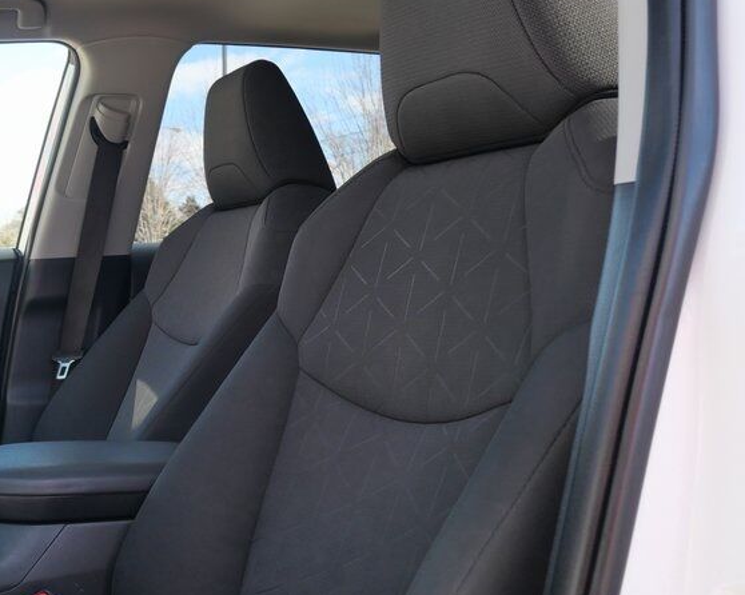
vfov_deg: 34.5
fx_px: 948
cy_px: 411
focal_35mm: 43
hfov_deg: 40.0
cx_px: 84
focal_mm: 12
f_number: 4.5
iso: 200
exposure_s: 1/200
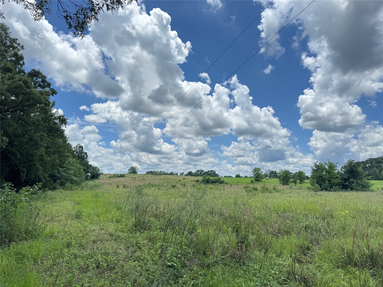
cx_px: 192
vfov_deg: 56.8
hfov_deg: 71.6
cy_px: 144
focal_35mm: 24
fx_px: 266
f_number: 1.78
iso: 80
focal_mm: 6.76
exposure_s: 1/2331
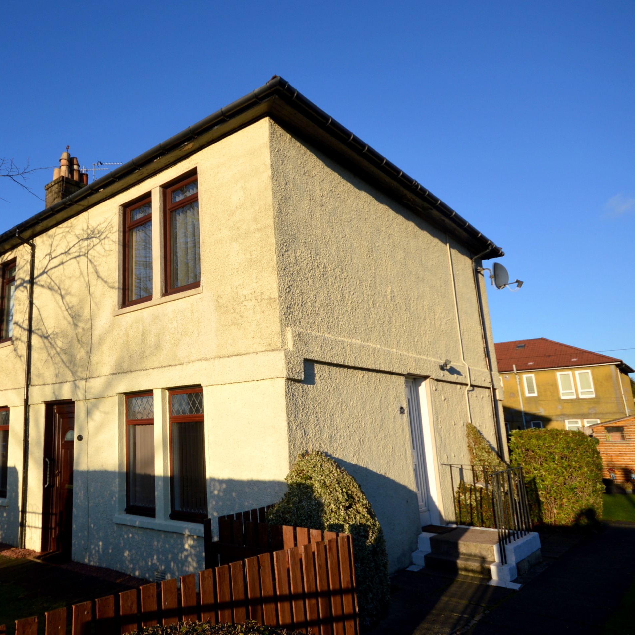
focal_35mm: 24
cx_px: 176
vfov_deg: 65.0
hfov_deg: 62.1
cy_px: 325
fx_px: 498
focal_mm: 12
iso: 100
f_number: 8
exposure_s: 1/250
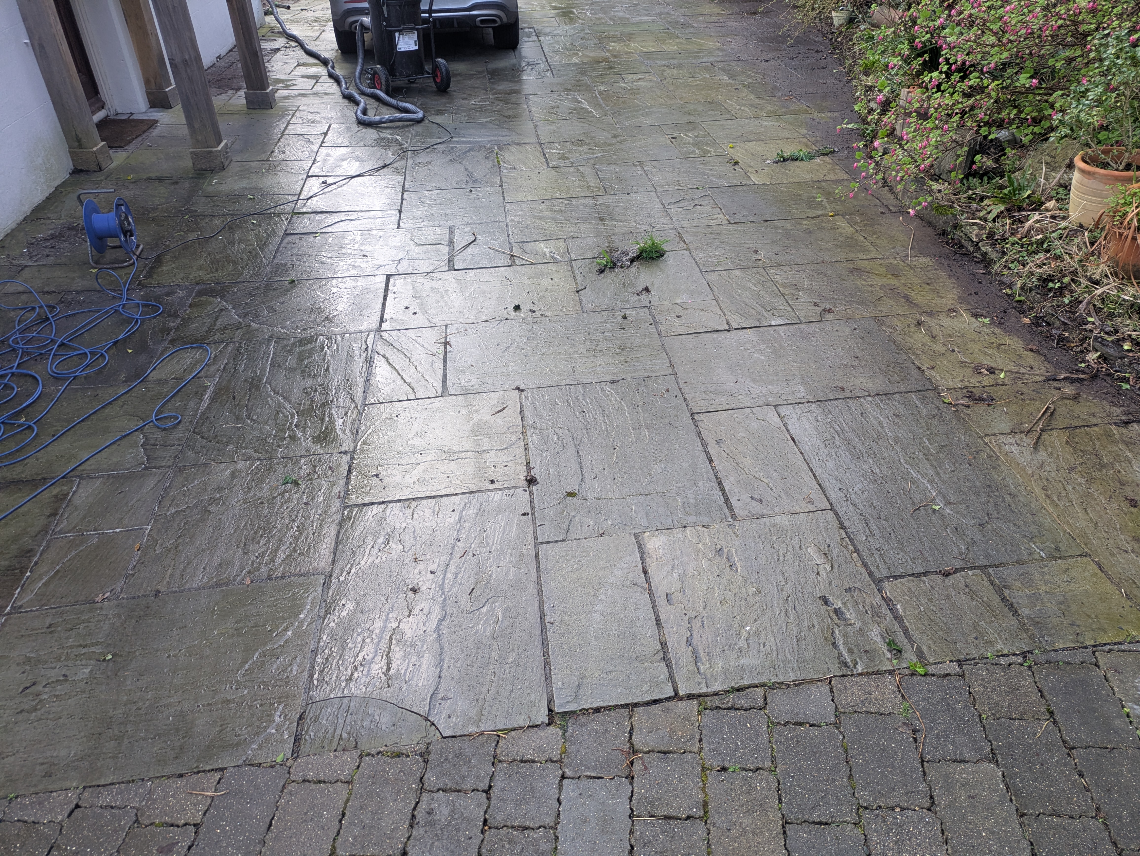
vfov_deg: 54.9
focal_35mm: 25
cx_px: 570
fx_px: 824
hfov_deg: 69.4
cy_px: 428
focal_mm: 5.43
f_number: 1.89
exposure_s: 1/100
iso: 71
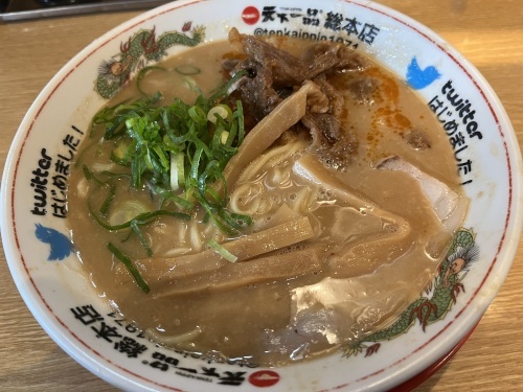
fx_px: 393
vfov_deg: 53.1
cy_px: 196
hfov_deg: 67.3
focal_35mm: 26
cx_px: 262
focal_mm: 5.1
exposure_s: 1/60
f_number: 1.6
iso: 320
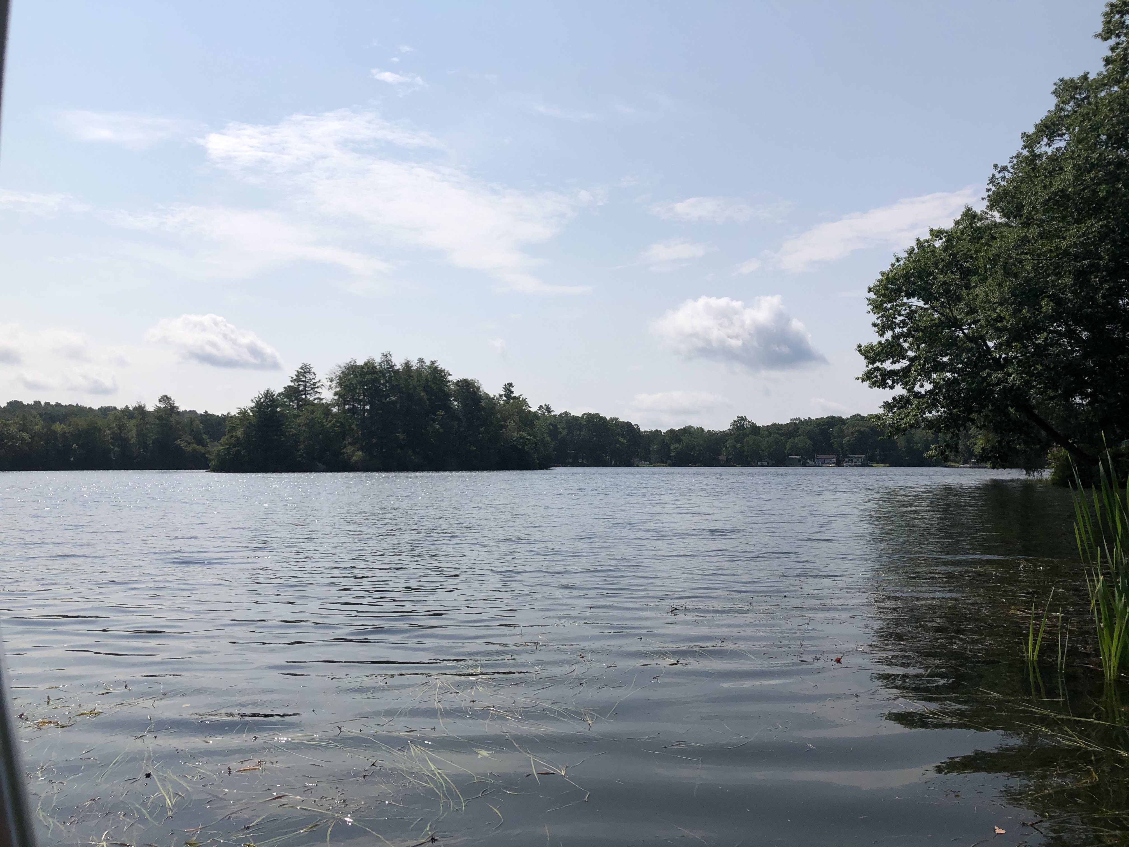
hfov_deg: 63.4
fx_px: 913
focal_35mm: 28
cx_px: 564
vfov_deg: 49.7
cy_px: 424
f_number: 1.8
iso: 25
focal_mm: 3.99
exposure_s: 1/6098
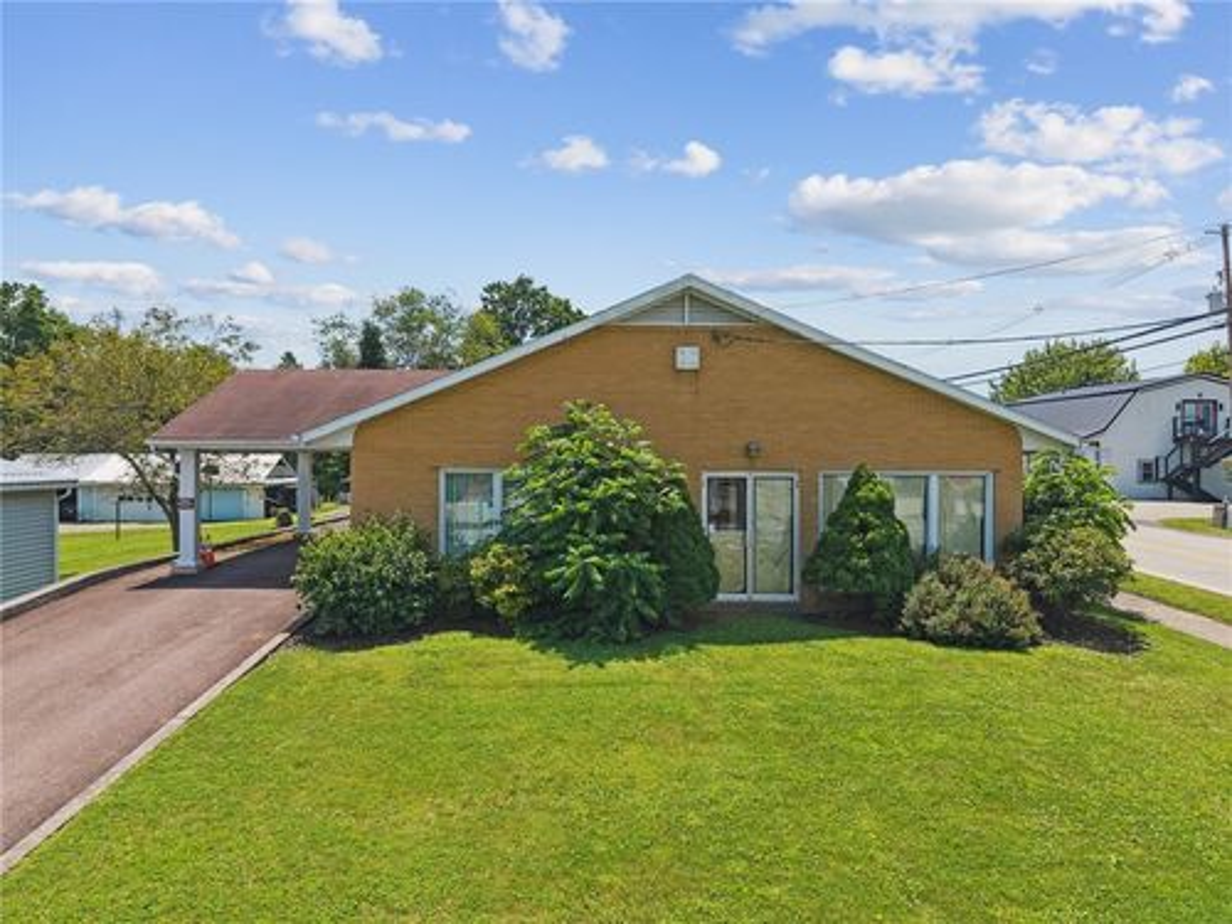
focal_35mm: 24
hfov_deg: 71.6
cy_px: 462
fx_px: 854
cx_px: 616
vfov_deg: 56.8
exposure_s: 1/6400
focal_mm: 8.67
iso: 220
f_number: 1.8
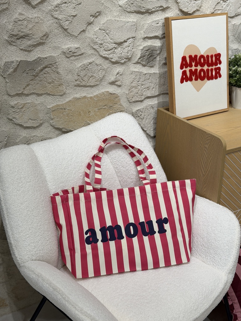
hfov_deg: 30.3
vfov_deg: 39.7
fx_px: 446
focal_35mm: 48
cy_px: 160
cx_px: 120
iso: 50
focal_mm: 6.76
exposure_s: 1/149
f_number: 1.78
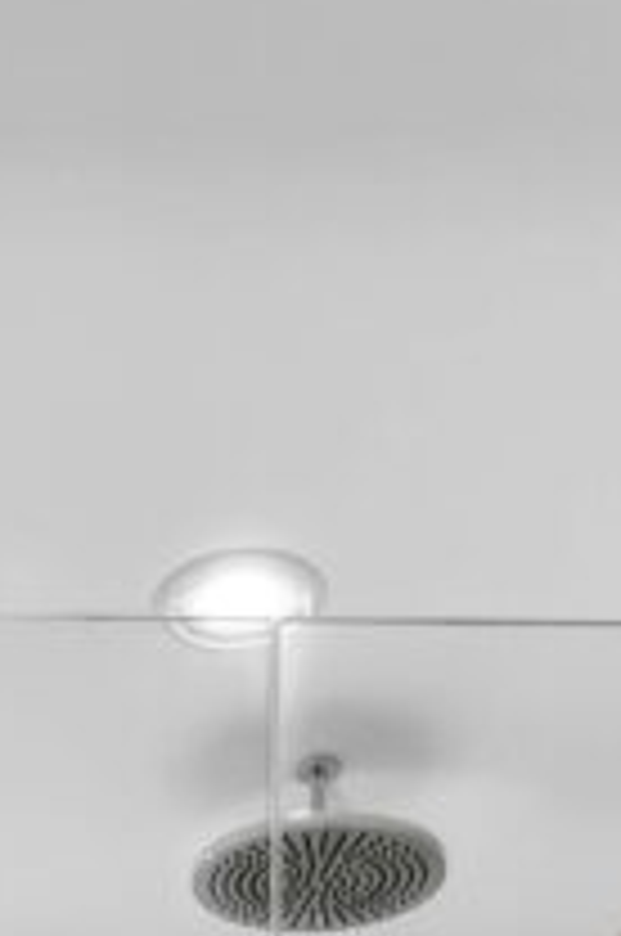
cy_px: 1876
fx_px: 1791
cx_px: -38
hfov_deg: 19.0
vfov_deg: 18.6
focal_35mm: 69
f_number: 7.1
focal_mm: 14
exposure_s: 1/15
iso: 320
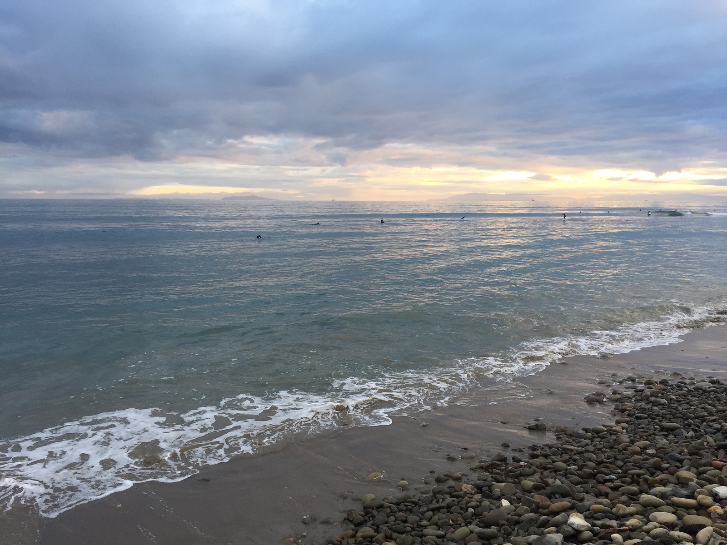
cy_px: 272
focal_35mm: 29
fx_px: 609
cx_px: 364
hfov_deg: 61.7
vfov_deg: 48.2
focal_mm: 4.15
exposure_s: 1/120
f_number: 2.2
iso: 40
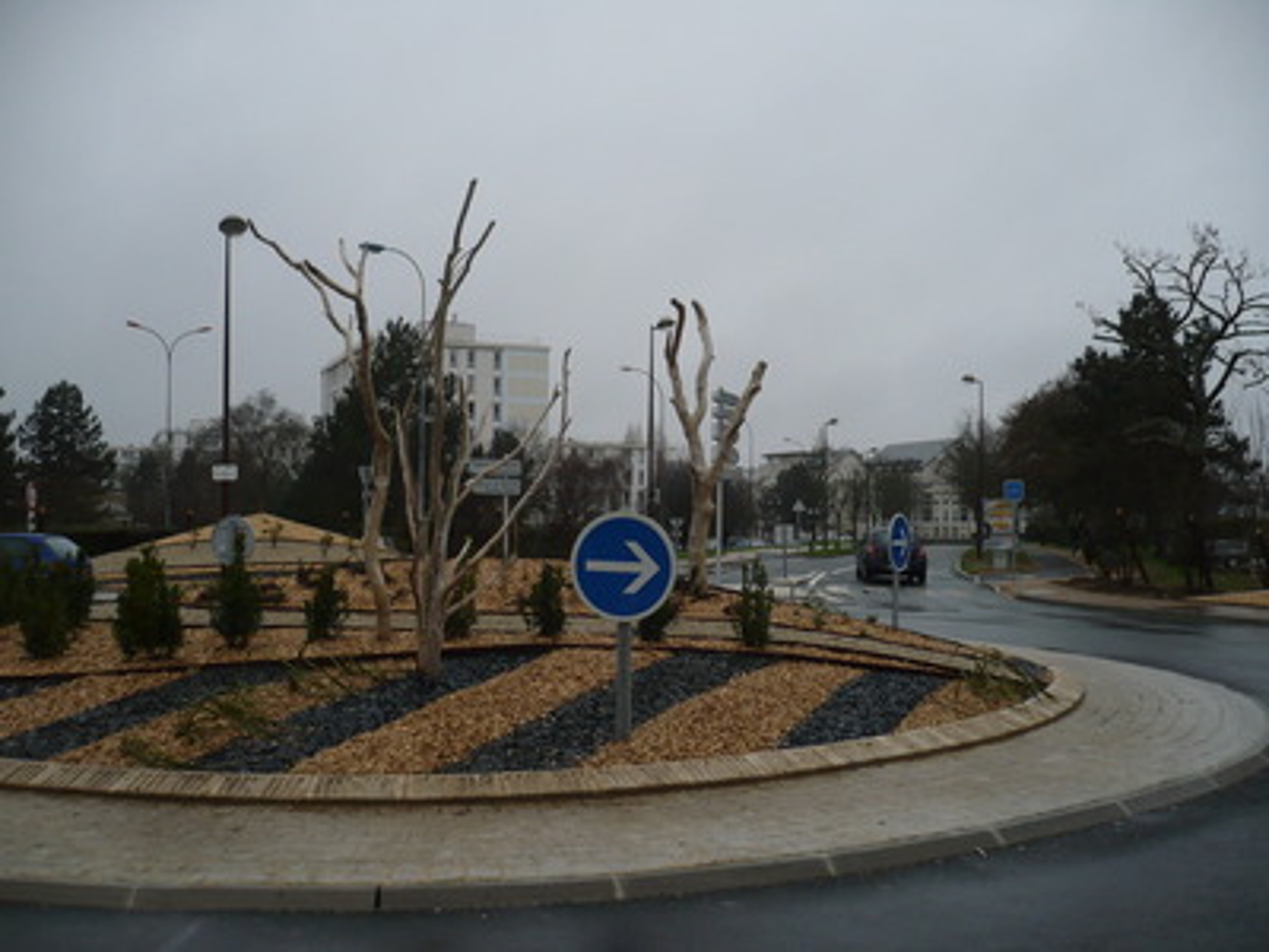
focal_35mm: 35
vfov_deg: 40.7
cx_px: 634
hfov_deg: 52.6
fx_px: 1283
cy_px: 476
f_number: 2.8
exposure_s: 1/400
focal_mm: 5.8
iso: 100
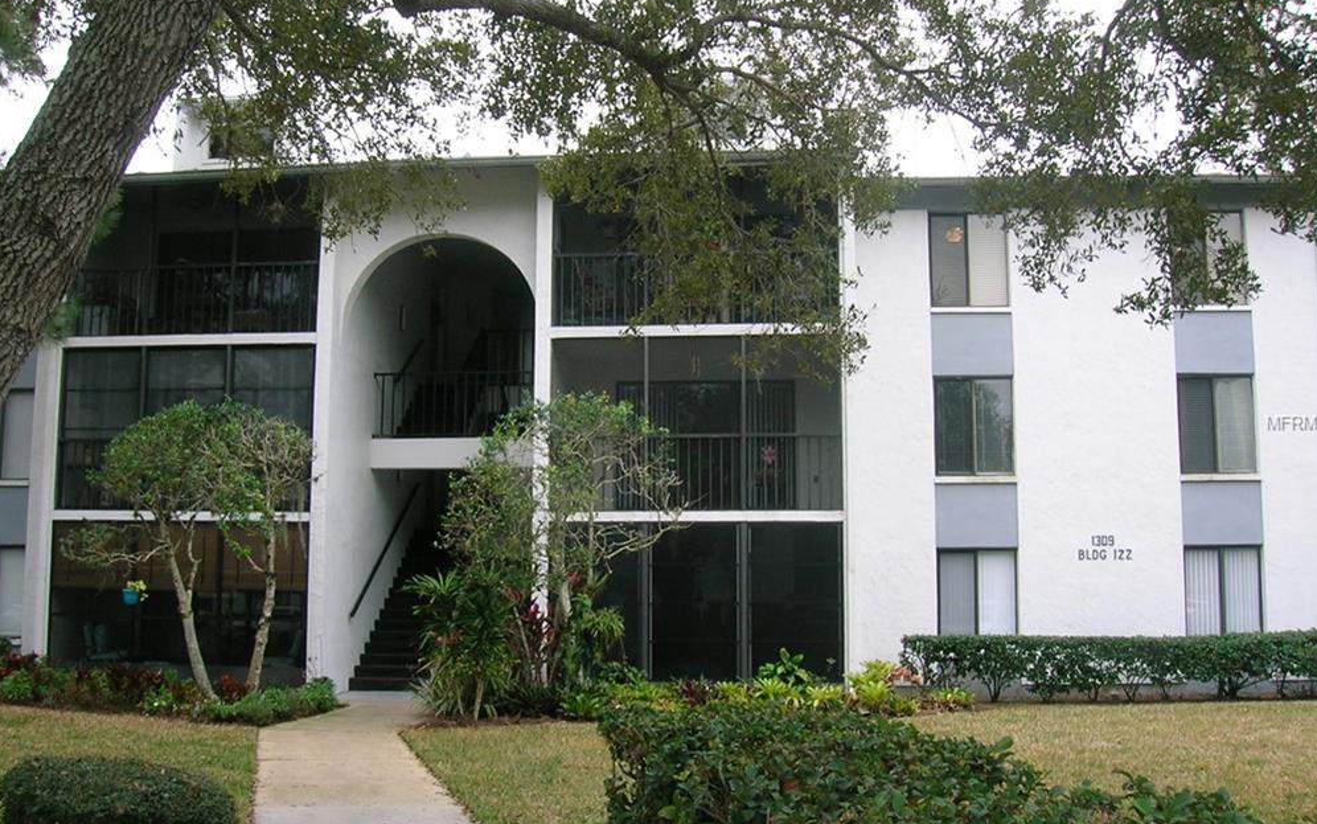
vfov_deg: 34.5
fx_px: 1328
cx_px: 668
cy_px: 423
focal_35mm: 37
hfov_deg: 52.7
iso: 50
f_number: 4.9
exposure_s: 1/48.8
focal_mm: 5.7
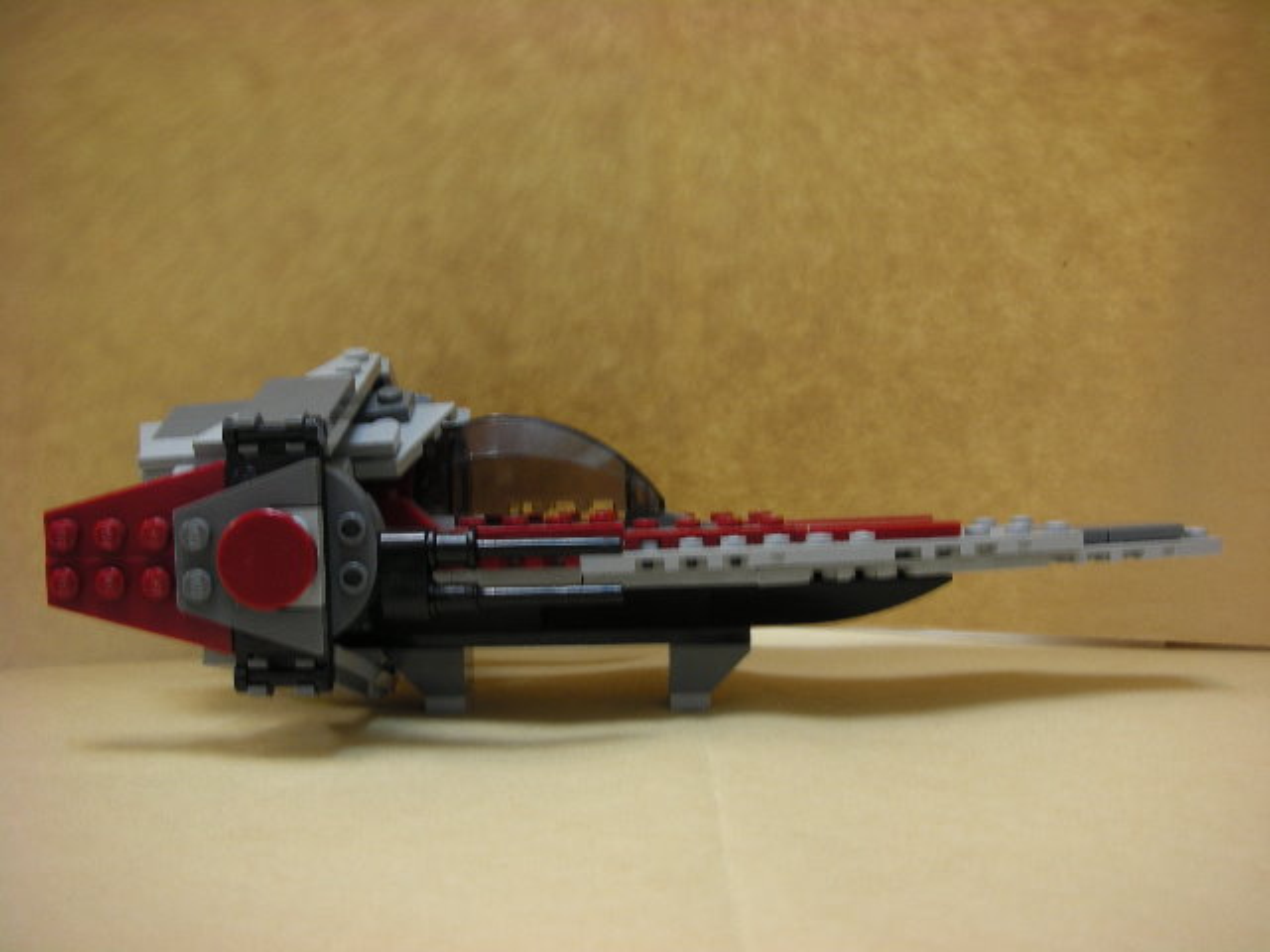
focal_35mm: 35
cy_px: 476
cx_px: 635
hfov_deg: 52.6
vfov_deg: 40.7
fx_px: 1284
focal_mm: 5.8
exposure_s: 1/3.9
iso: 94
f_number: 3
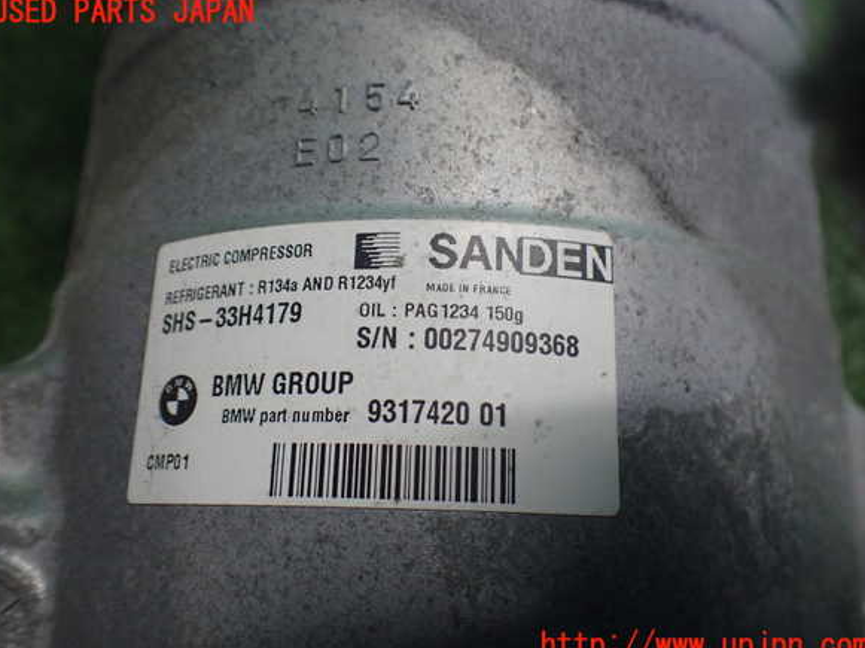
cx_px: 430
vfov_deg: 45.4
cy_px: 329
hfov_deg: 58.4
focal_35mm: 31
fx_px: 774
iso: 500
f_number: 2.3
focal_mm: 5.4
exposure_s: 1/125
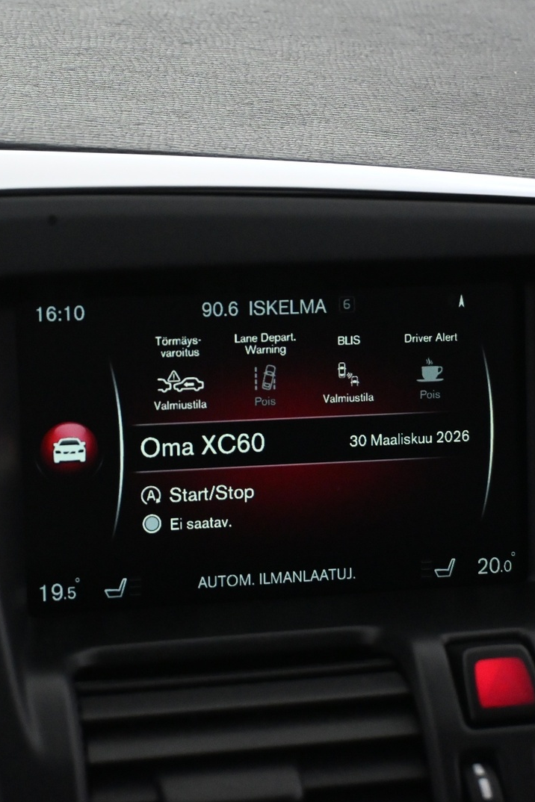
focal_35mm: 86
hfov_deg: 15.9
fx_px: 1917
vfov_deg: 23.6
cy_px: 402
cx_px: 190
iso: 4000
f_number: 5.6
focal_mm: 38
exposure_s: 1/60
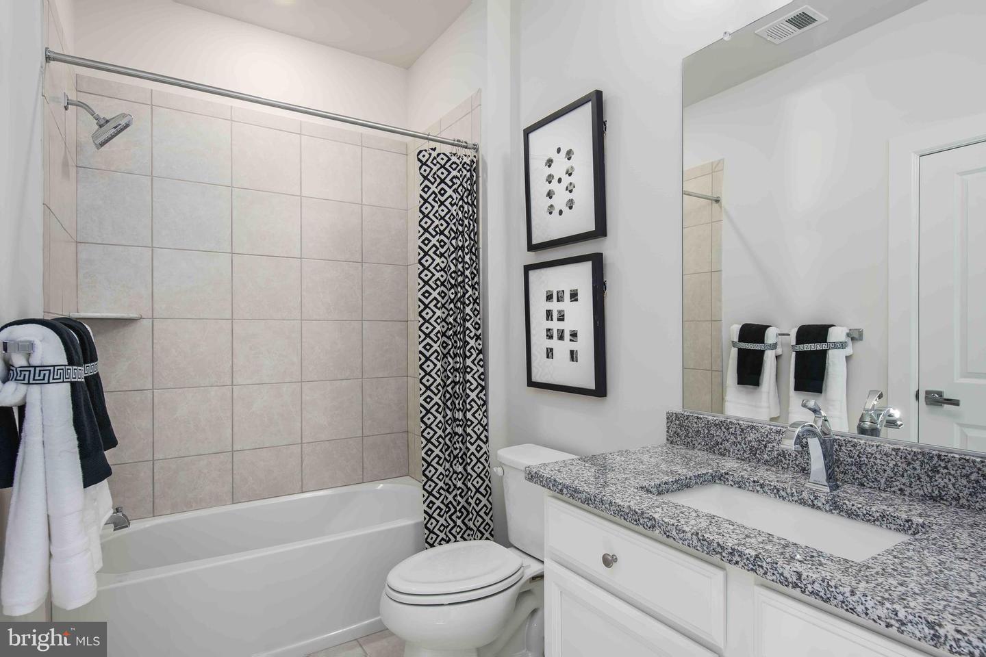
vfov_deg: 64.6
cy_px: 328
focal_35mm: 19
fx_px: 520
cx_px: 493
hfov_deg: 86.9
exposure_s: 1/250
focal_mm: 19
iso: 200
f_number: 9
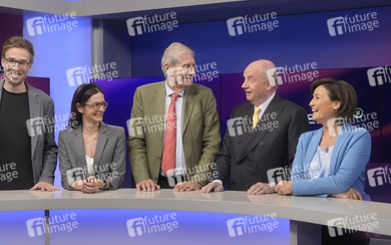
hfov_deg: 38.1
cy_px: 150
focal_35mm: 53
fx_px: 565
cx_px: 166
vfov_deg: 24.4
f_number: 2.2
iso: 640
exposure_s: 1/250
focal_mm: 30
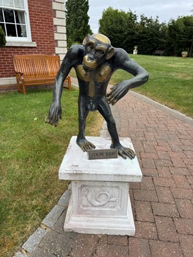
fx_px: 178
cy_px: 128
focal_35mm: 24
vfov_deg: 71.6
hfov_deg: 56.8
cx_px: 96
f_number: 1.78
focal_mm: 6.76
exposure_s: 1/1767
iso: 80
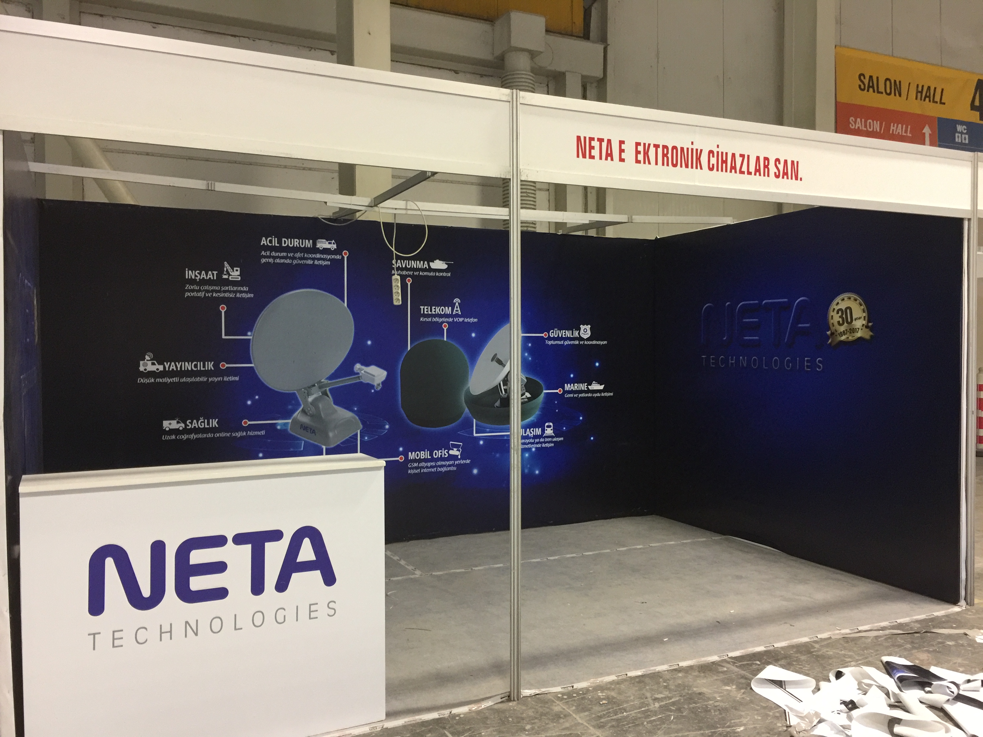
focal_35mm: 29
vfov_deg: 48.2
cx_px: 492
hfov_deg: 61.7
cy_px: 368
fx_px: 824
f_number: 2.2
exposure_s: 1/17
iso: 160
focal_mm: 4.15
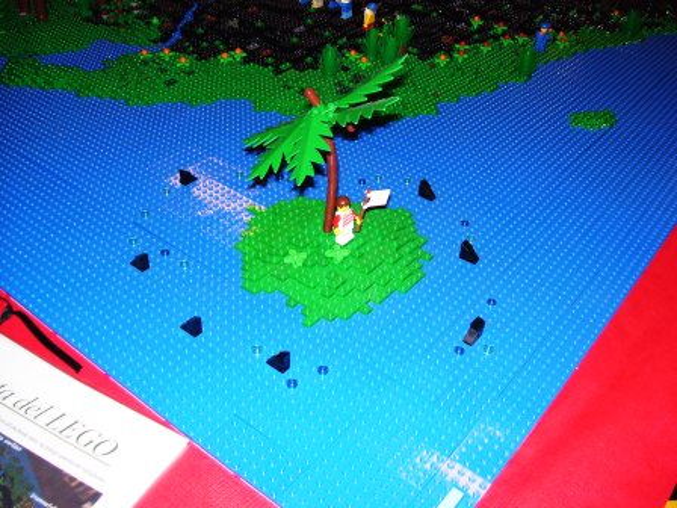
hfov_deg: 51.4
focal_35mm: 36
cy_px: 254
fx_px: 704
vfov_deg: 39.7
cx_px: 338
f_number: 2.7
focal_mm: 6
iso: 80
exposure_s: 1/60
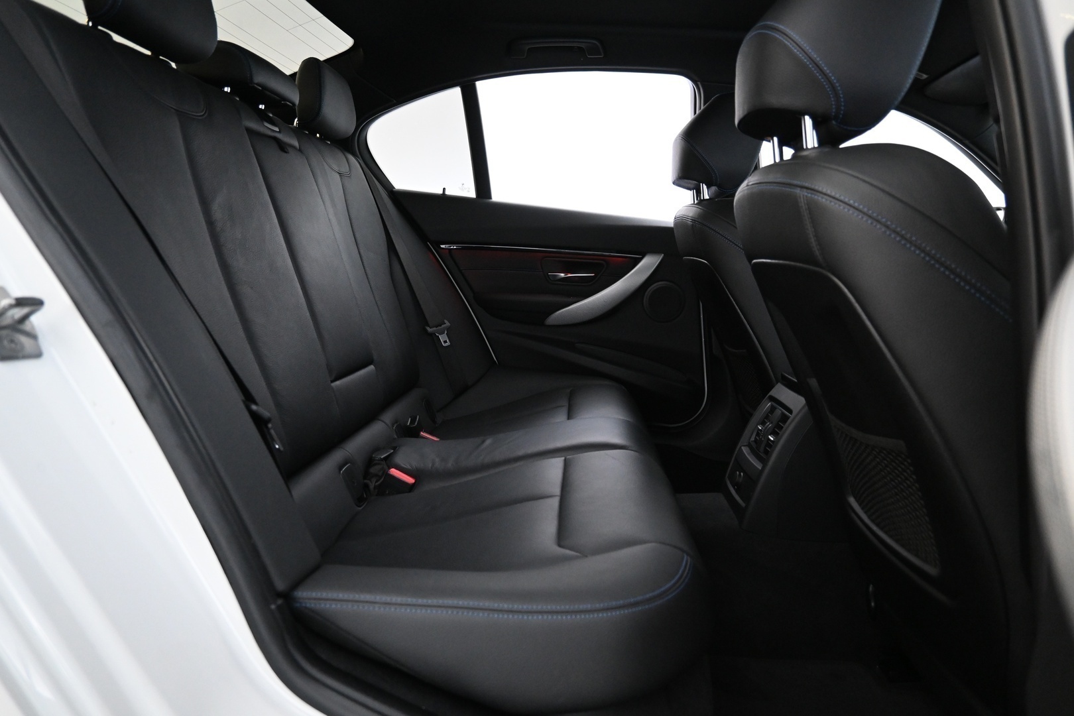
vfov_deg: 53.1
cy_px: 358
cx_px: 537
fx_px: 716
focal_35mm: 24
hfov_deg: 73.7
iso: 2800
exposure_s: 1/25
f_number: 3.5
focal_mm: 16
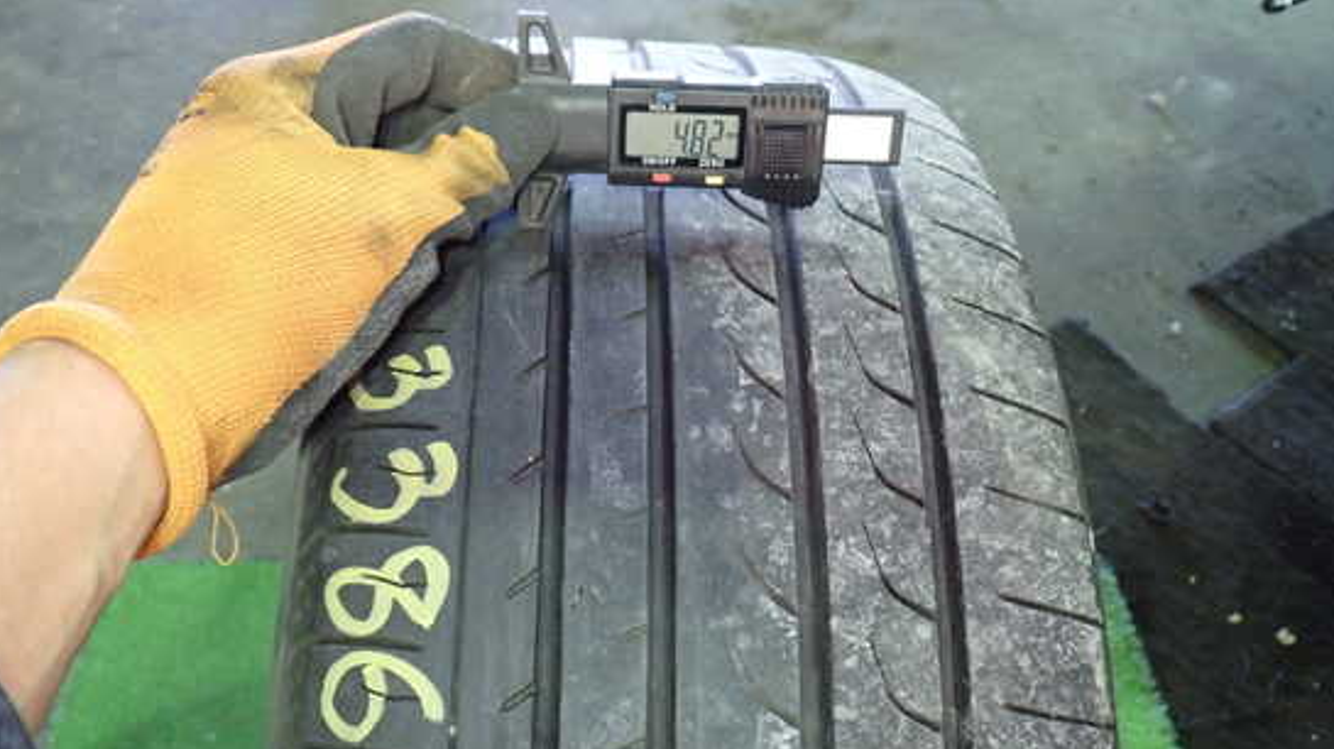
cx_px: 636
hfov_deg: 55.3
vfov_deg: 32.7
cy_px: 450
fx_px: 1273
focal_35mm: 36
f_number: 2.3
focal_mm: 5.4
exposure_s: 1/30
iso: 500
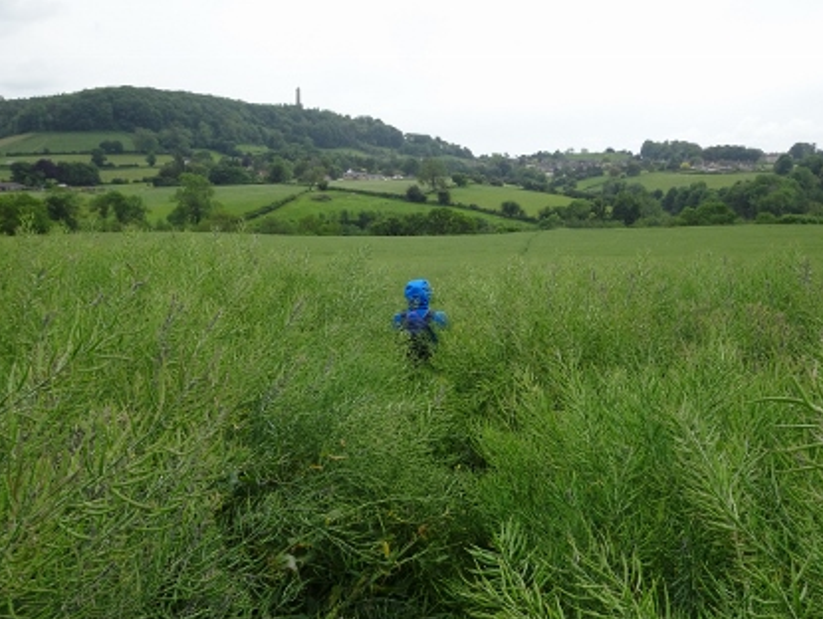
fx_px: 928
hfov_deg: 47.8
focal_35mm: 39
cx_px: 414
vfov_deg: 36.9
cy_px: 311
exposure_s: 1/400
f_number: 4
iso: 80
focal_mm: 6.17
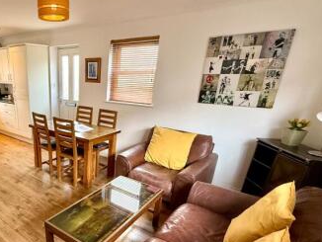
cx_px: 77
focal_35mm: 25
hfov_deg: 64.7
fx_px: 233
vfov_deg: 53.9
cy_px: 161
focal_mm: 2.22
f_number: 2.2
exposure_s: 1/99
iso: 200
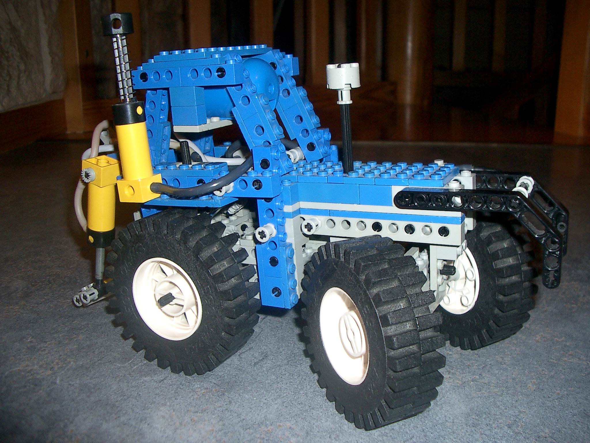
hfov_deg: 52.6
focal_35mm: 35
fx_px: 597
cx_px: 295
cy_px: 222
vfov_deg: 40.7
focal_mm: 5.8
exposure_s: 1/40
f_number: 2.6
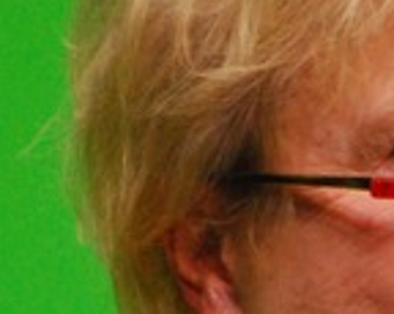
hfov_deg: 1.0
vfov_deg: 0.8
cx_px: 558
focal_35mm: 1874
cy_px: 429
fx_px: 21838
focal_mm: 300
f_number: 5.6
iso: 1600
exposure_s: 1/500
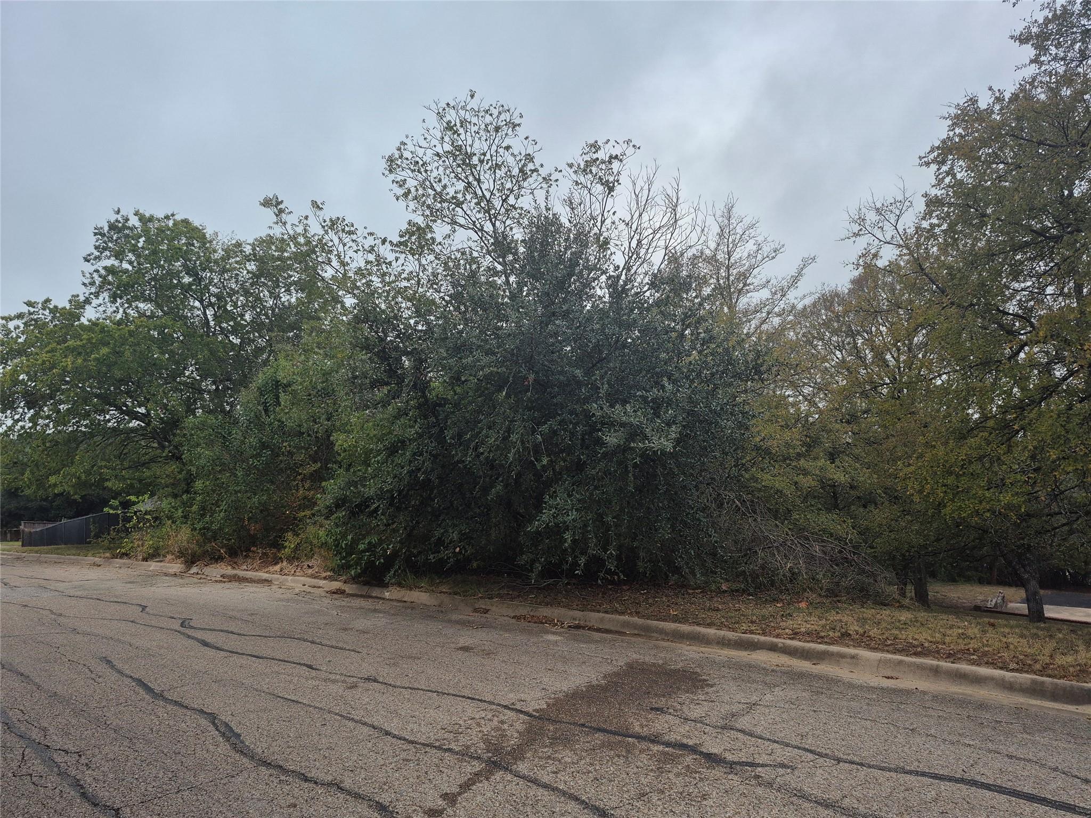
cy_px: 409
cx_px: 546
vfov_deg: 58.9
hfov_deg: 73.9
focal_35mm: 23
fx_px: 725
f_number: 1.8
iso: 320
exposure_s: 1/120
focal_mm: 5.4
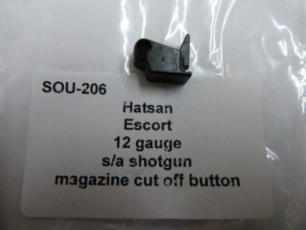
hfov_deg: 69.4
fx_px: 221
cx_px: 153
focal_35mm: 25
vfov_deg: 54.9
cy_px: 115
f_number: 3.3
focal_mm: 4.1
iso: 400
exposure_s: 1/30
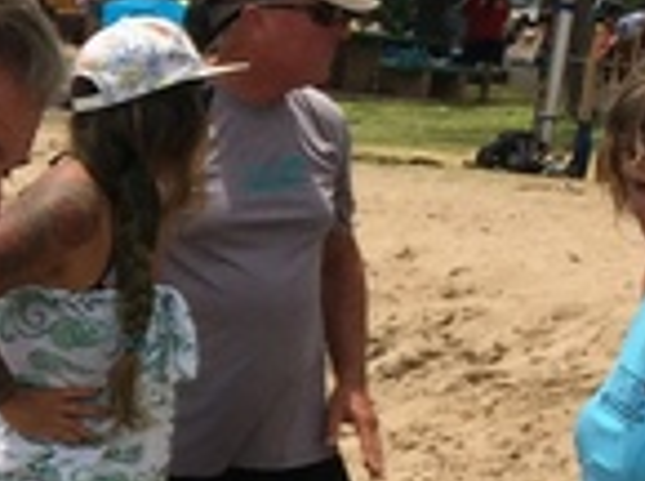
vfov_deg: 8.1
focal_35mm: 182
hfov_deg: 9.9
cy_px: 370
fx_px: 3383
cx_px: -785
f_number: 2.2
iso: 32
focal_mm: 4.15
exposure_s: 1/3425
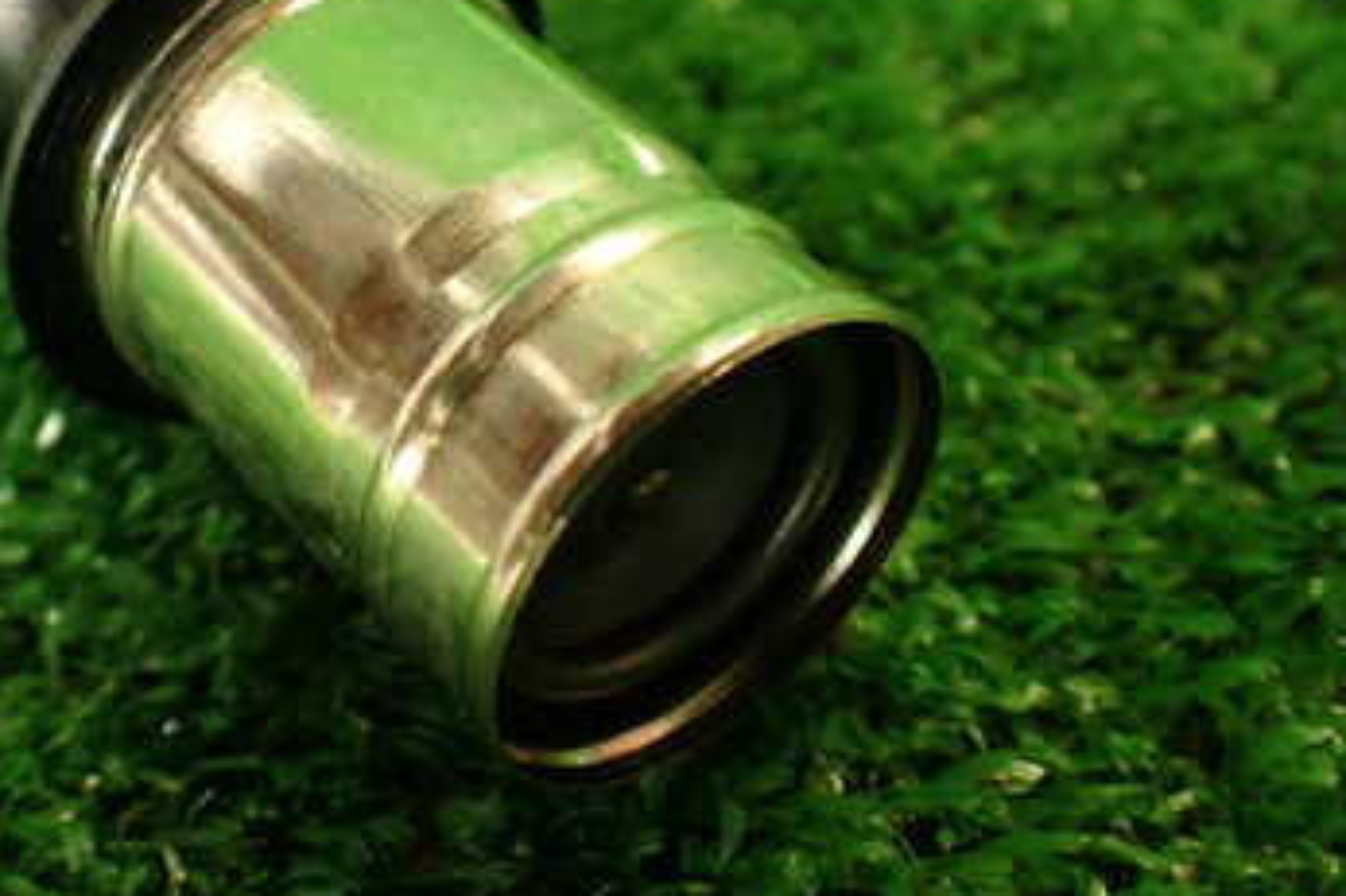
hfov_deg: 36.2
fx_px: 2018
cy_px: 256
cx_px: 376
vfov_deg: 24.8
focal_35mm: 54
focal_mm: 5.4
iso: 200
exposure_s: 1/30
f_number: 2.3
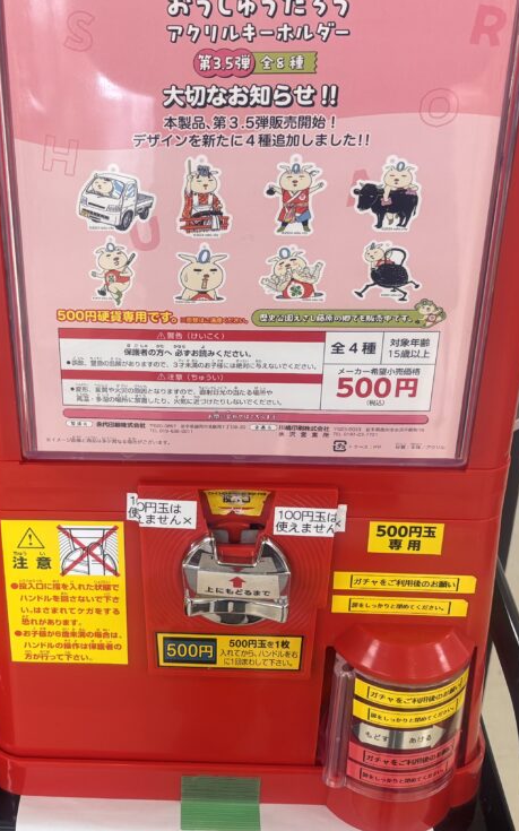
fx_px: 1087
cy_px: 379
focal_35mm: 48
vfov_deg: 41.8
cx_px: 128
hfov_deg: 26.5
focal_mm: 5.96
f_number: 1.6
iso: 80
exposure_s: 1/100
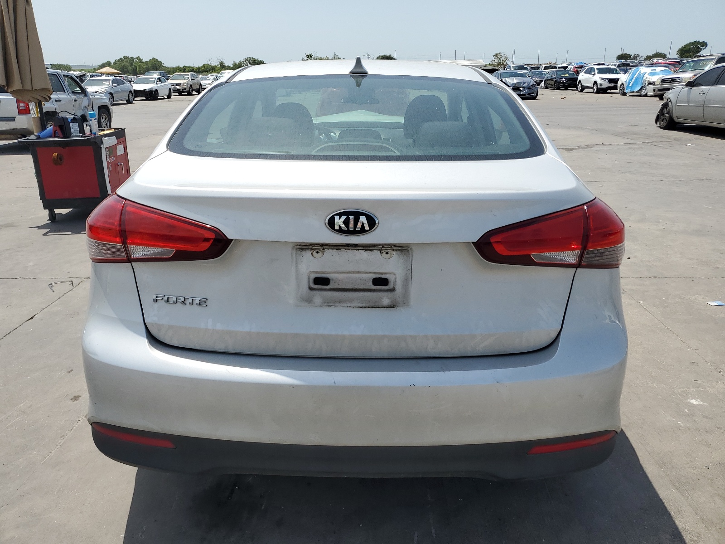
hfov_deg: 67.3
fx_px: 545
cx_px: 362
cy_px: 272
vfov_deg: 53.1
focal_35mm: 26
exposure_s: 1/5000
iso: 50
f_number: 1.5
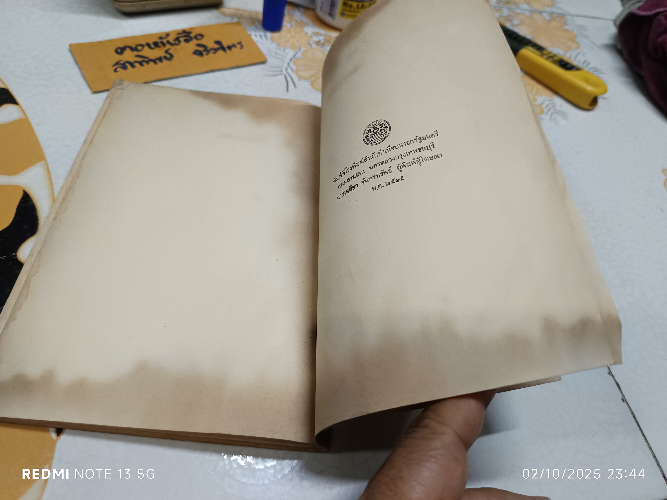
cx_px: 334
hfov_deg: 71.6
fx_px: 462
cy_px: 250
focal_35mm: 24
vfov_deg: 56.8
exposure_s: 1/33.3
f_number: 1.7
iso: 935
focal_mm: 5.31
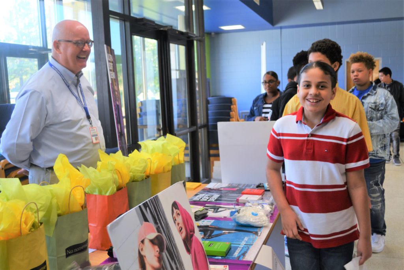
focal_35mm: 36
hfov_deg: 53.1
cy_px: 135
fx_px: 404
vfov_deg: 36.9
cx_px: 202
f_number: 4
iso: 450
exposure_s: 1/60
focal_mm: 24
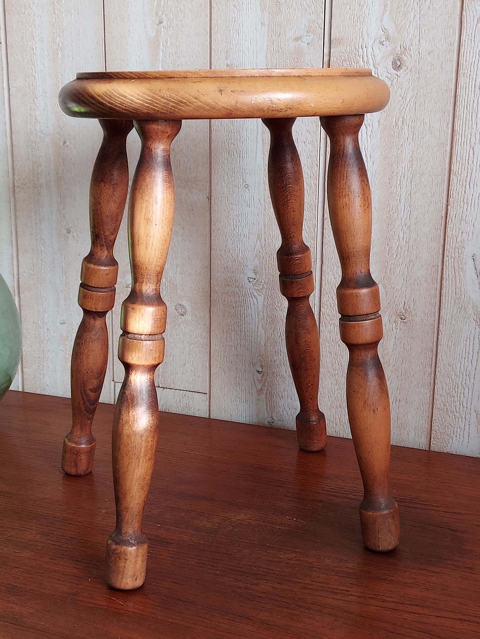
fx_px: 444
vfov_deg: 71.6
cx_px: 240
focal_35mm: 24
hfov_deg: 56.8
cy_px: 320
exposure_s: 1/50
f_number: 1.8
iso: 160
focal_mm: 4.6
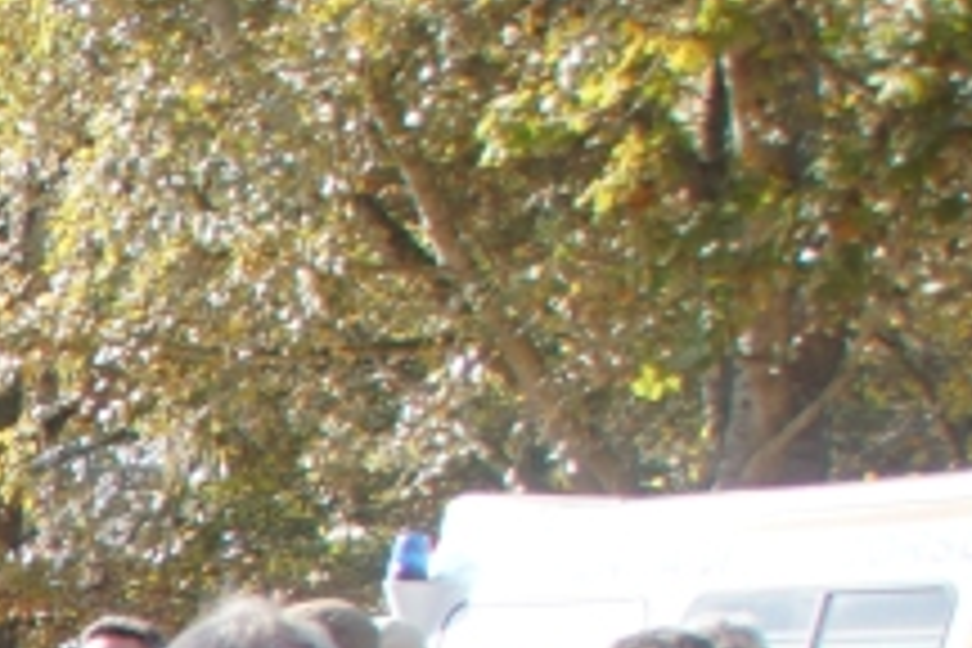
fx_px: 4050
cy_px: 1656
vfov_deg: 8.3
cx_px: -1570
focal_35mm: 150
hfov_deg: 10.9
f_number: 3.5
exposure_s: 1/320
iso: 250
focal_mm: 18
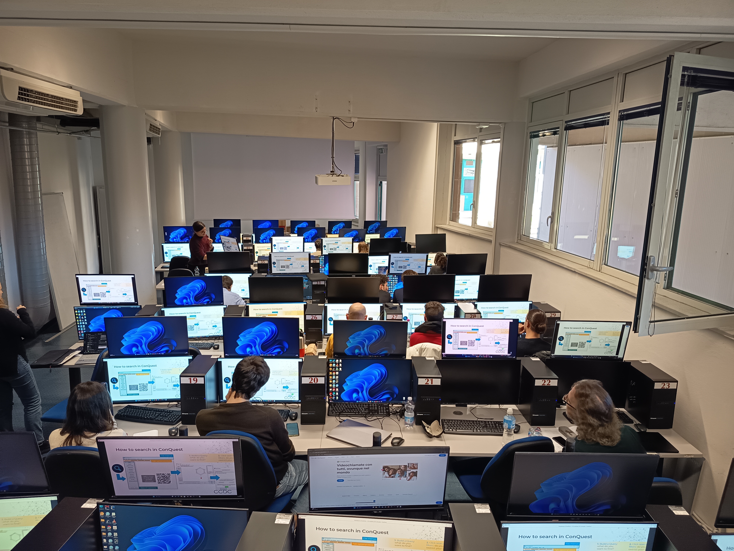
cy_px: 276
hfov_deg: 71.6
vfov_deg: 56.8
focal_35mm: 24
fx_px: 509
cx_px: 367
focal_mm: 5.27
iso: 456
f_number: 1.7
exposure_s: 1/50
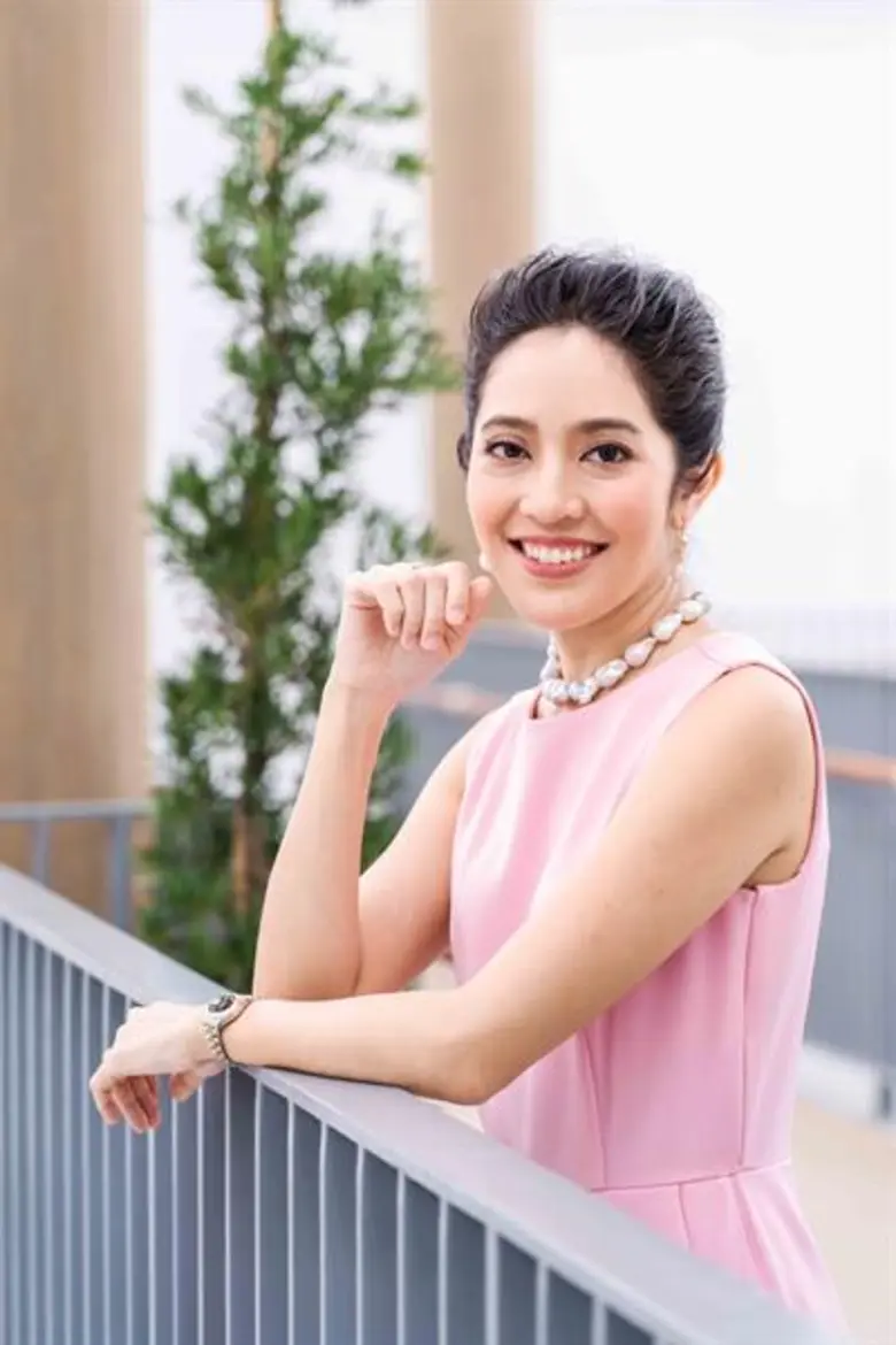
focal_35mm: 105
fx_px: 3920
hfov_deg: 13.0
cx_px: 448
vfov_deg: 19.5
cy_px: 672
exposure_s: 1/15
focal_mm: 105
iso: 200
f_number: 4
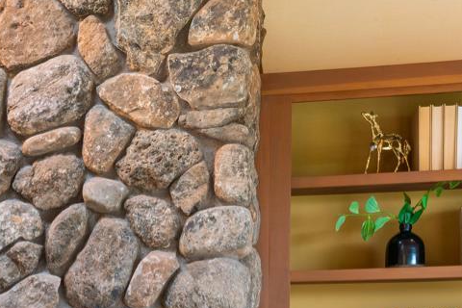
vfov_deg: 10.4
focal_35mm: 128
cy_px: 449
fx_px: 1643
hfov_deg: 15.3
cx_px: -118
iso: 200
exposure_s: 1/2
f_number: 14
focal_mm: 41
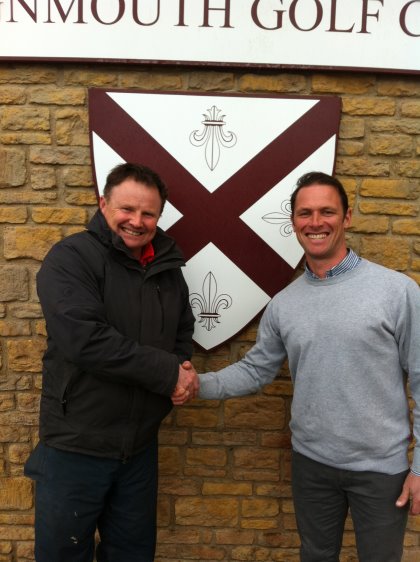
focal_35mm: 35
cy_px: 281
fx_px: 568
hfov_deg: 40.6
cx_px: 210
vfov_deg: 52.7
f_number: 2.8
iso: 80
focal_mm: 3.85
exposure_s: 1/160
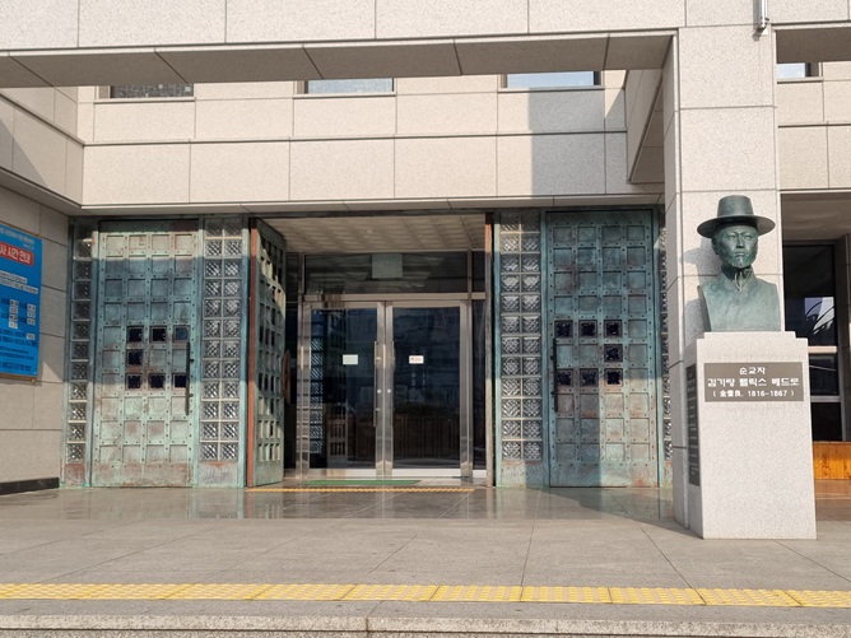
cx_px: 426
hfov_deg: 67.3
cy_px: 319
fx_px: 639
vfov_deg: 53.1
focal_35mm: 26
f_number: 1.8
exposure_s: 1/2342
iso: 50
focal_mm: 5.4
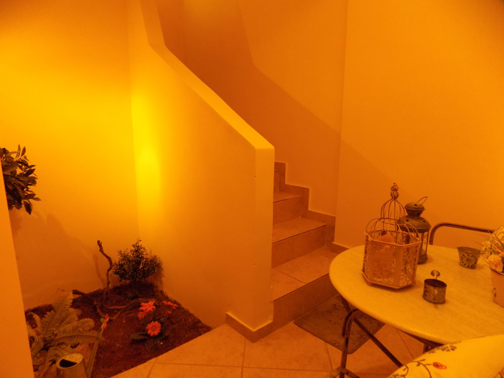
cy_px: 189
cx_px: 252
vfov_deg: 58.9
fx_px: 335
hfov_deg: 73.9
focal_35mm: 23
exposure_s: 1/30
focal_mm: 4
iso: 320
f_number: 3.1
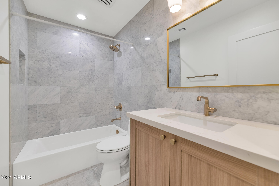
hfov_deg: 104.3
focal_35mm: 14
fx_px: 108
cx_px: 140
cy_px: 93
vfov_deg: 81.2
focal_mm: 14
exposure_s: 1/80
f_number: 5
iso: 250
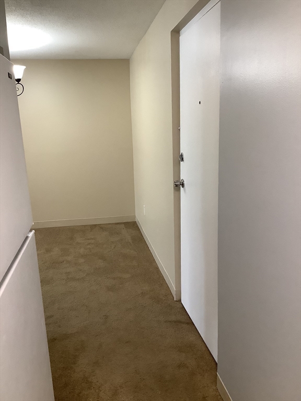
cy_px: 200
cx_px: 150
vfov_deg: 58.4
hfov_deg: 45.4
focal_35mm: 31
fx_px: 359
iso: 250
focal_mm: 3.3
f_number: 2.4
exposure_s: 1/60
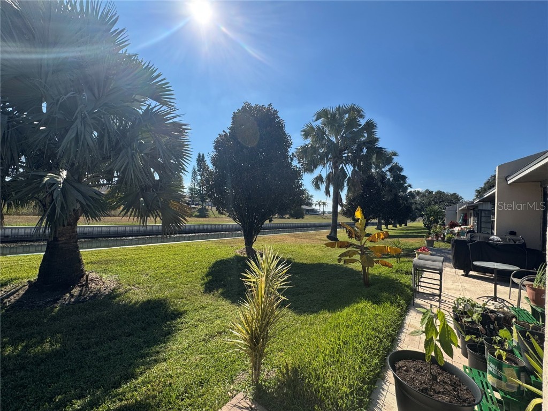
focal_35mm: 14
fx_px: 222
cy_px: 206
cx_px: 274
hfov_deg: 102.1
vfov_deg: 85.7
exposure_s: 1/1748
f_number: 2.2
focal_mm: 2.22
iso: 40
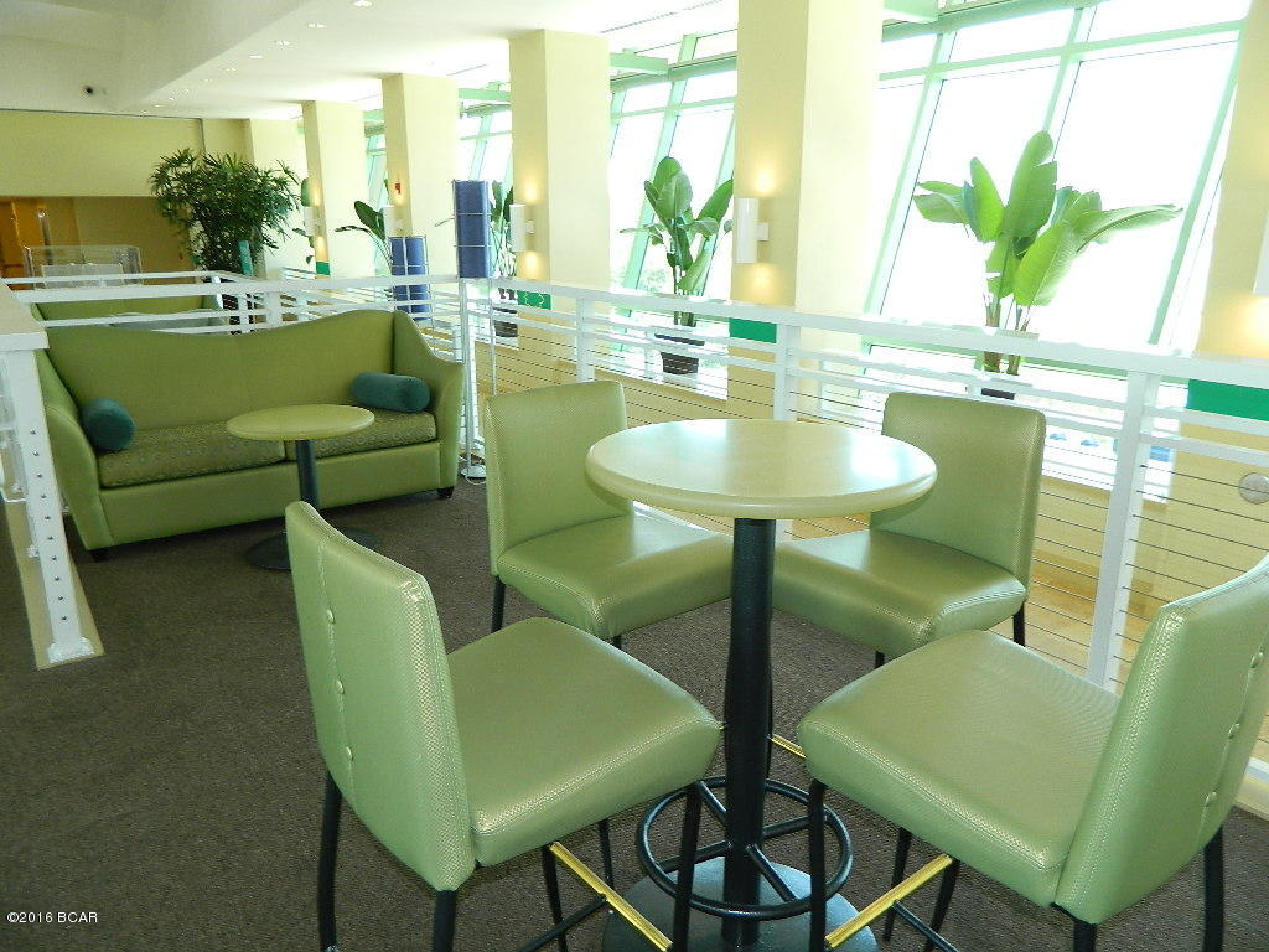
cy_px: 476
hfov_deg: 69.4
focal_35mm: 25
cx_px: 634
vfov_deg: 54.9
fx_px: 916
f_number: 3.1
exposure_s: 1/30
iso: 100
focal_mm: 4.5
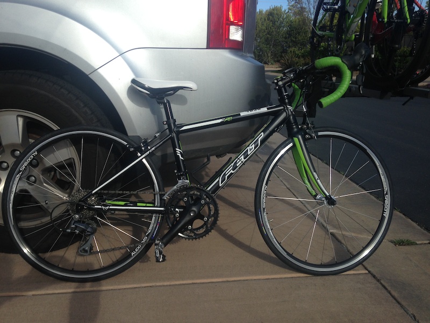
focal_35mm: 33
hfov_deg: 55.4
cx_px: 215
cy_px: 162
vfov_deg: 42.9
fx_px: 410
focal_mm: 4.12
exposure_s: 1/1427
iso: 50
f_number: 2.4
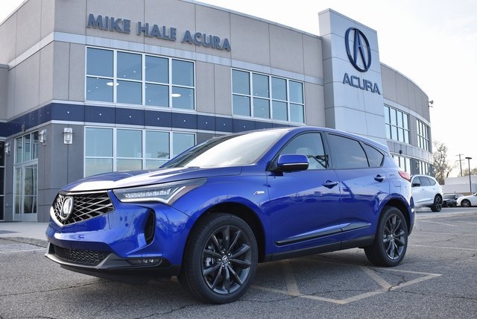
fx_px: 477
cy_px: 160
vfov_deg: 36.9
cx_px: 238
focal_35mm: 36
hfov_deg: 53.1
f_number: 5.6
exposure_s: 1/125
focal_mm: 24
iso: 100
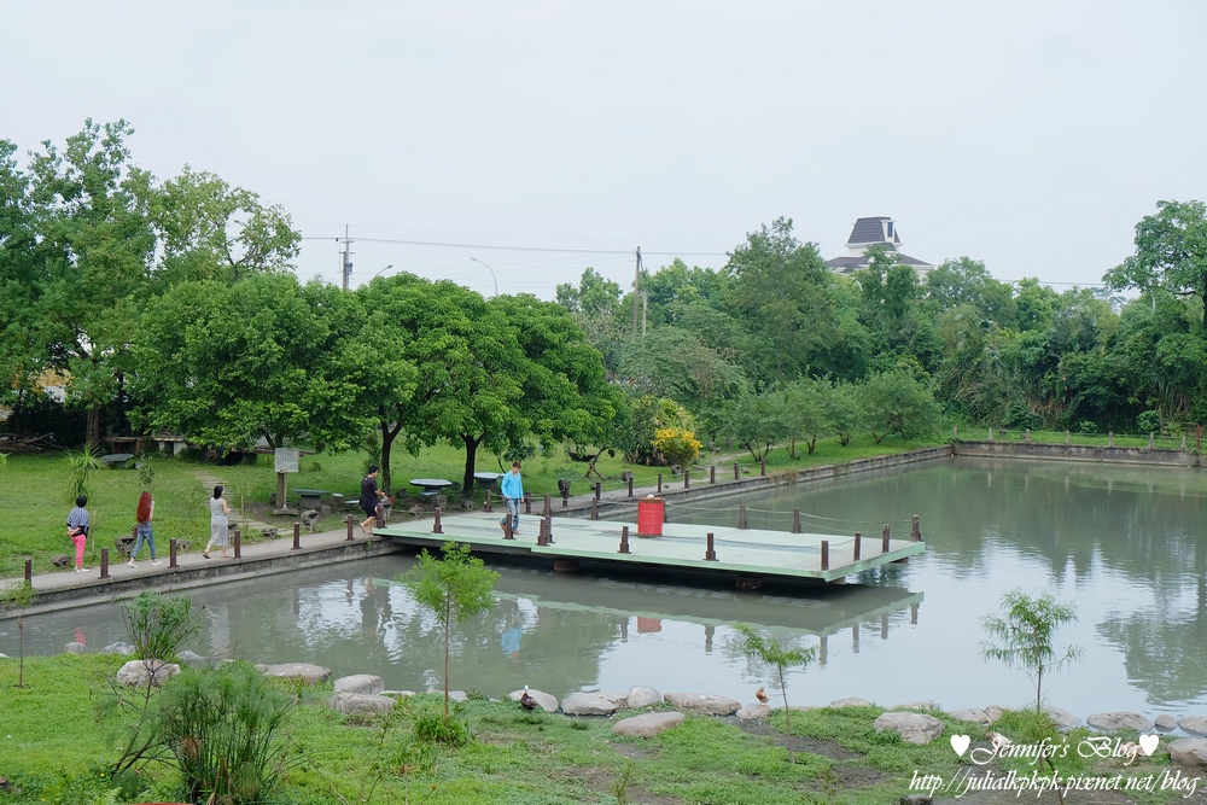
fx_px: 1576
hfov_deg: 41.9
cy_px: 402
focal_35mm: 47
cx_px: 604
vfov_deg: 28.7
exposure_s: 1/350
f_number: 5.6
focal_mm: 31.5
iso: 800
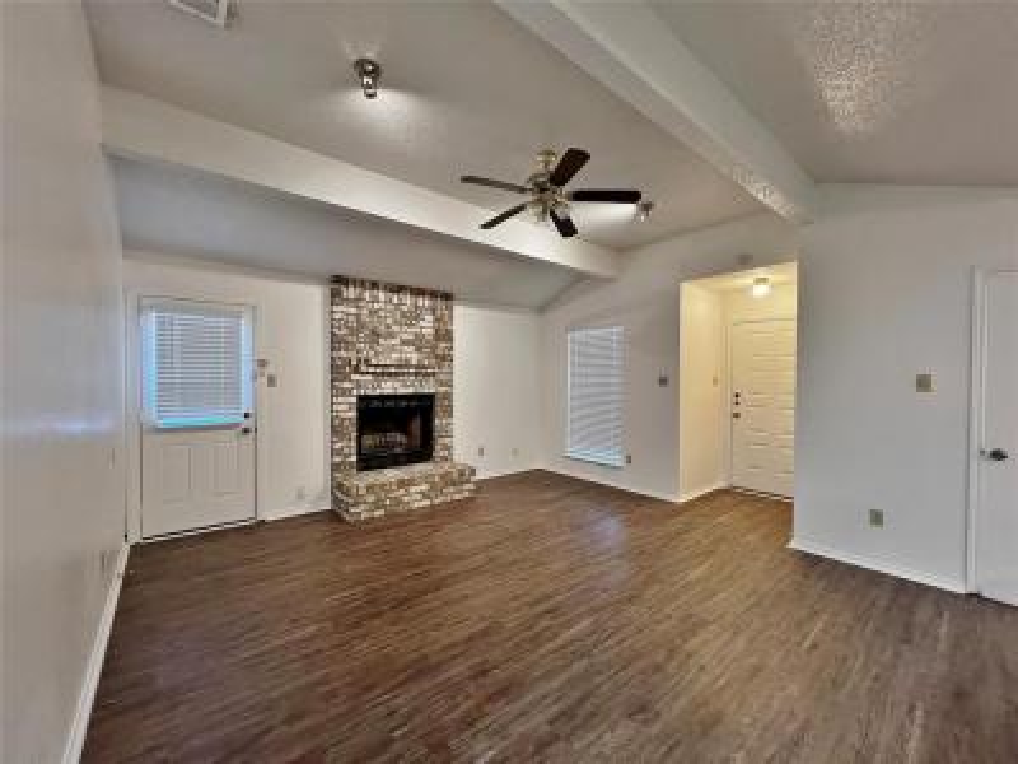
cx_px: 509
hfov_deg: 106.2
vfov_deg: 89.9
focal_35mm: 13
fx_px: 382
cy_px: 382
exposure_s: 1/60
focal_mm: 1.57
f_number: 1.8
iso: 320
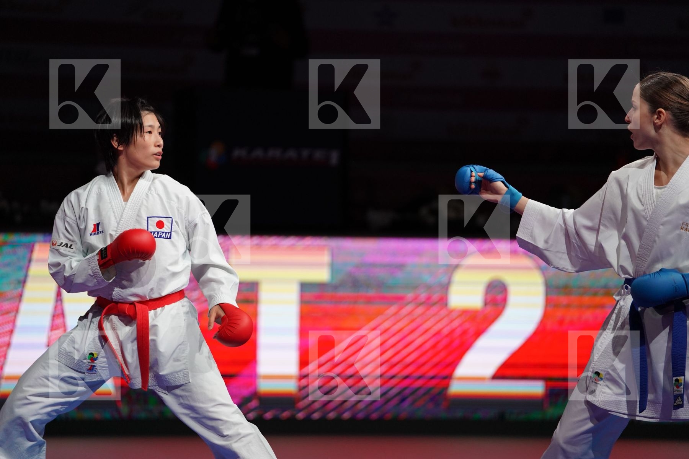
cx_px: 344
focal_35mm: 179
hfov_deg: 11.5
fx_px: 3426
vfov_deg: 7.7
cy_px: 230
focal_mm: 179
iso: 2000
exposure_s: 1/1000
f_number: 2.8
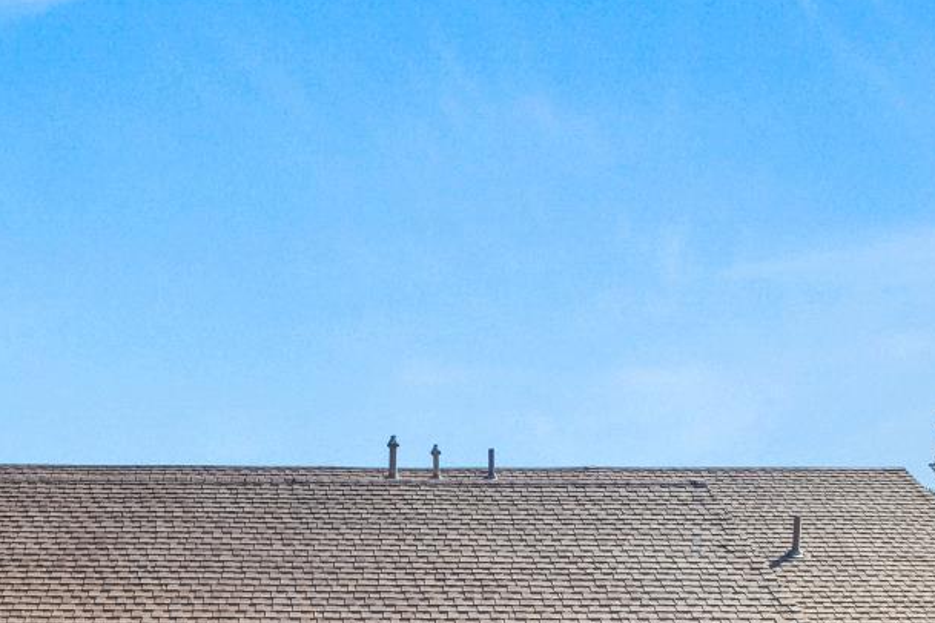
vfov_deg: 30.1
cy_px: 591
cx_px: 218
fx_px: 1091
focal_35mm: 42
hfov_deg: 44.6
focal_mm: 17
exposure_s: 1/80
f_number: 11
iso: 400
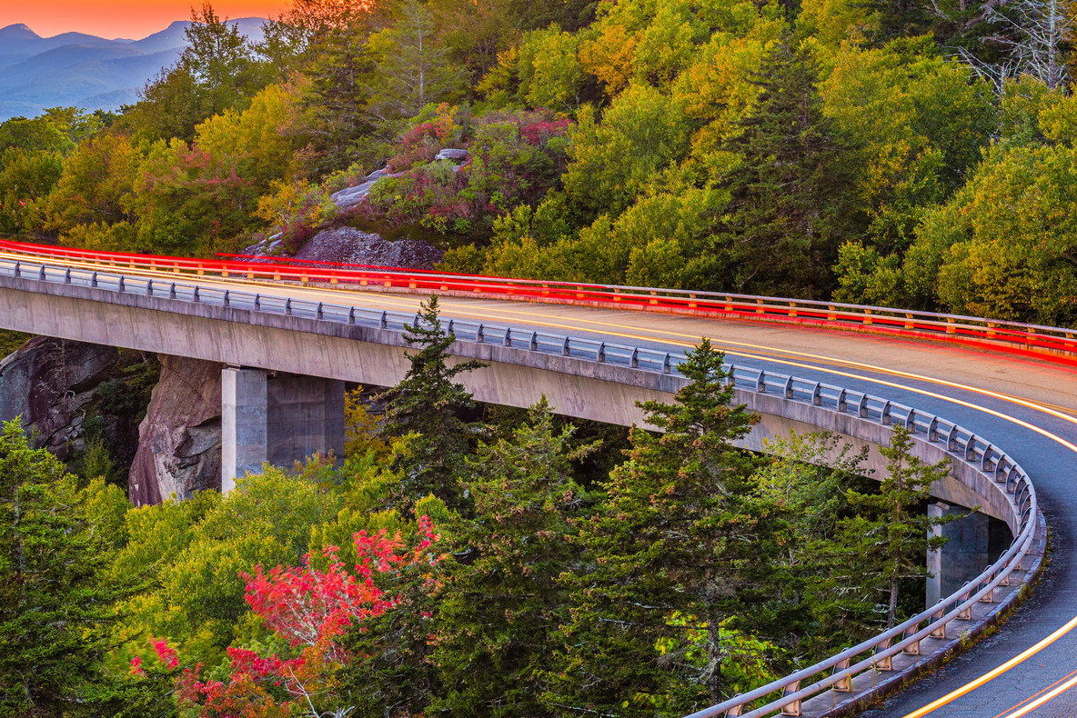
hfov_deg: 18.4
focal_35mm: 111
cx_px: 464
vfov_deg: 12.3
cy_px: 383
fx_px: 3321
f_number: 11
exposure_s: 17
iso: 64
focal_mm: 62
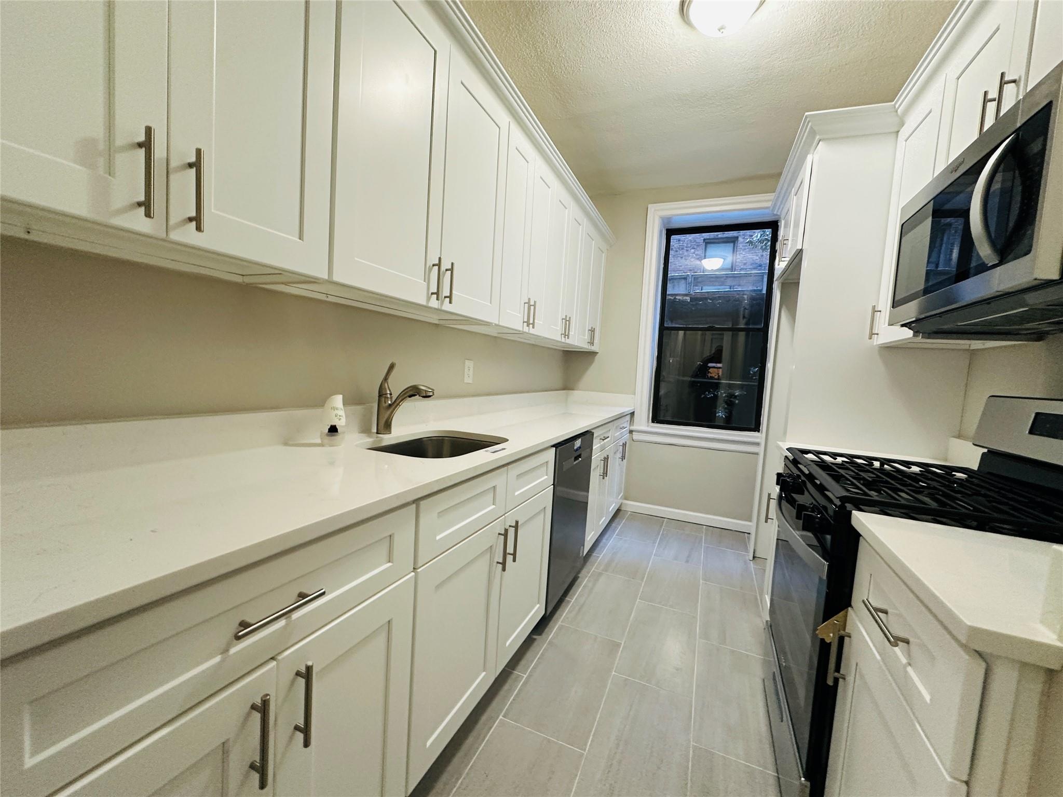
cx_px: 532
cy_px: 398
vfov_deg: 85.7
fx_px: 430
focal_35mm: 14
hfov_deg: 102.1
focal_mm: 2.22
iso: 250
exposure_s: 1/60
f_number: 2.2
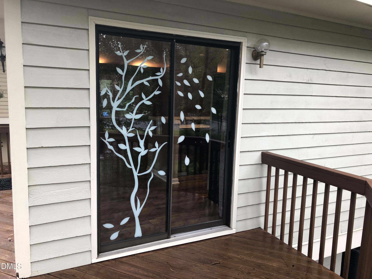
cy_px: 140
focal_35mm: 28
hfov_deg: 63.4
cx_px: 186
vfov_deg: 49.7
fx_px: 301
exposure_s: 1/40
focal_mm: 3.99
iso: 25
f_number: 1.8
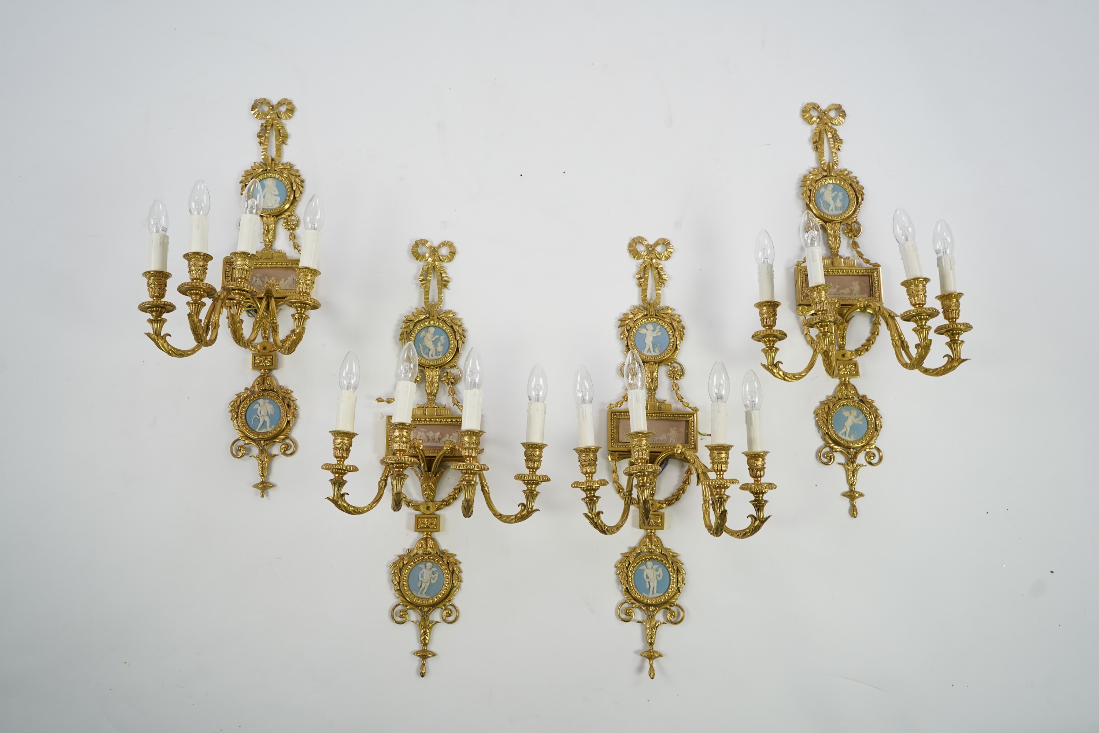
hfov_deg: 63.7
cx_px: 550
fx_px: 885
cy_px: 366
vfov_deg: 45.0
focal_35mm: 29
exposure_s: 1/60
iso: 400
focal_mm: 29
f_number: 5
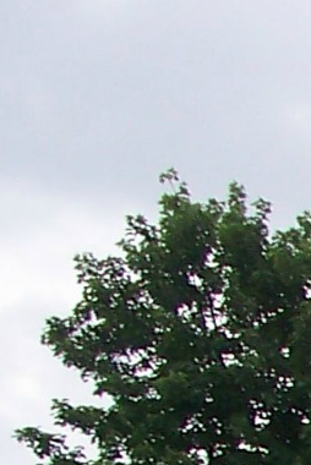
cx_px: 1674
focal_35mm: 308
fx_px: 3984
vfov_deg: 6.2
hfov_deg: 3.9
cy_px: 1326
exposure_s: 1/640
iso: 64
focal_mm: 7.54
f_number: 2.8
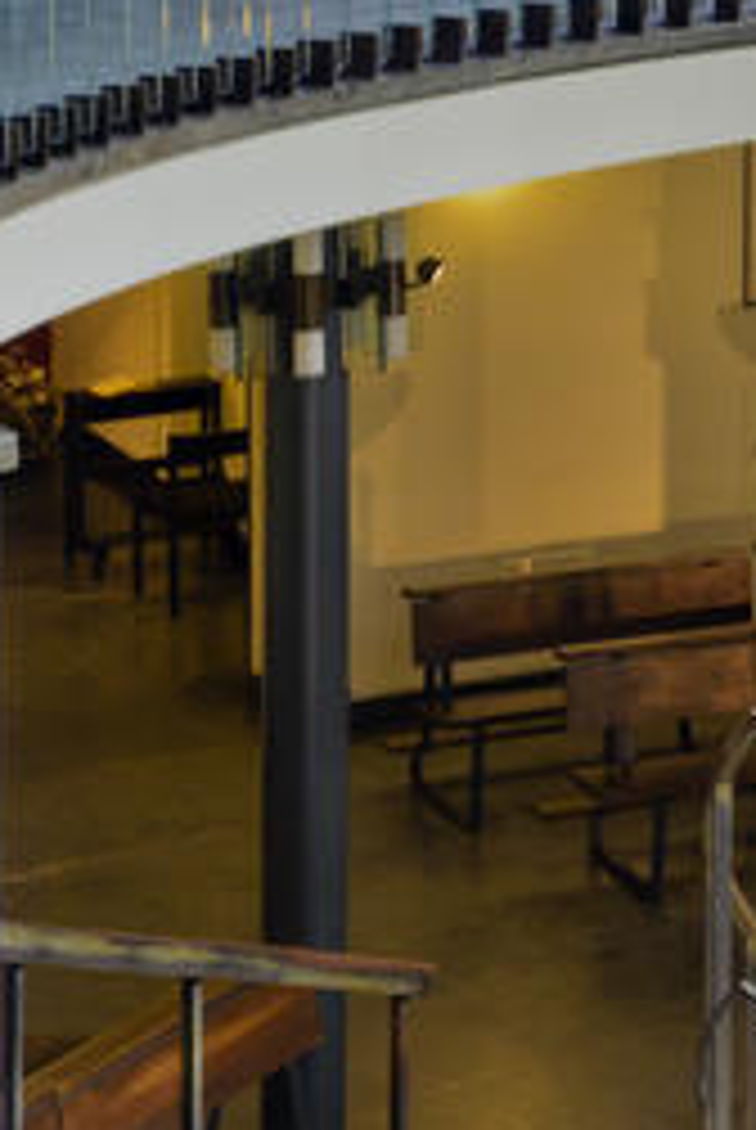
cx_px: 1638
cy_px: 504
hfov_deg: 8.8
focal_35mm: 146
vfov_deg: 14.0
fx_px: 4586
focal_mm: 28
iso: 900
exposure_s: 1/30
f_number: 3.5
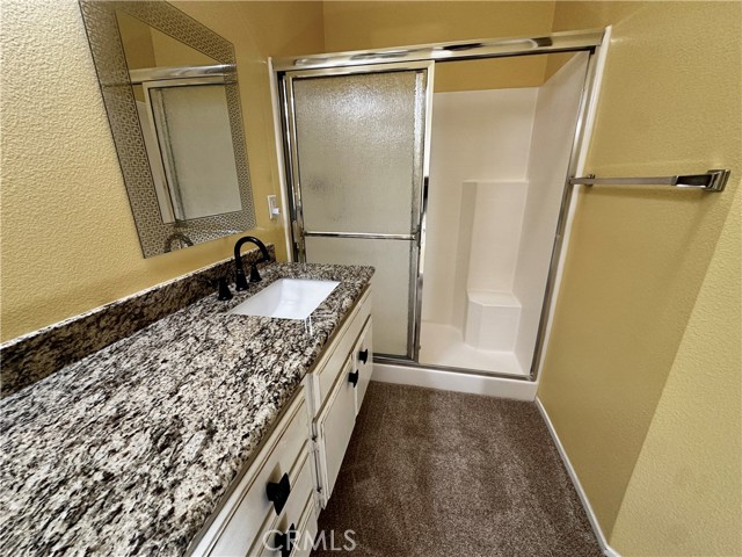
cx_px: 371
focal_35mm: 14
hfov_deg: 102.1
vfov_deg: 85.7
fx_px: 300
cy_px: 278
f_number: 2.2
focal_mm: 2.22
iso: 250
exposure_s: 1/120
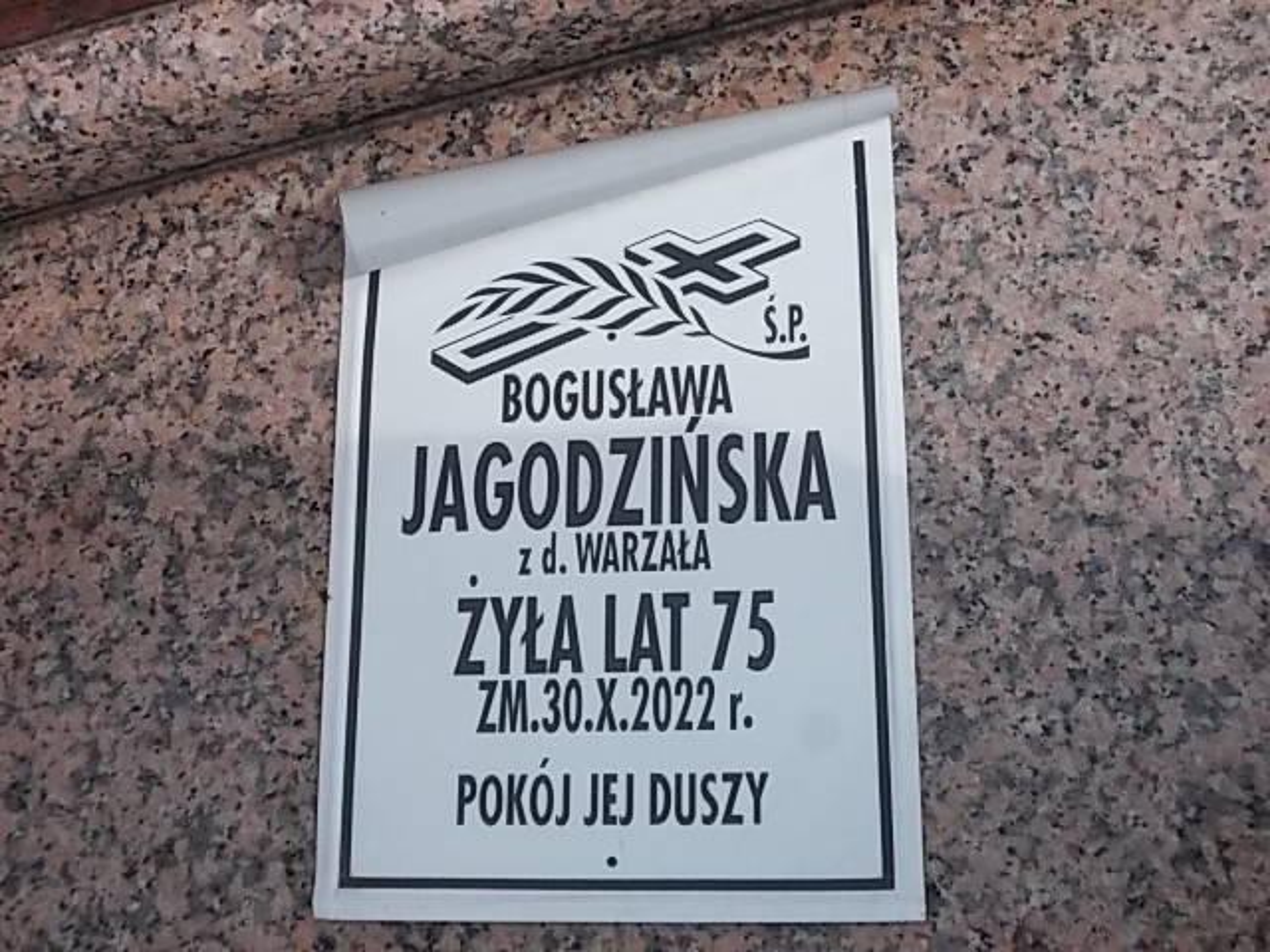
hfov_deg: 37.5
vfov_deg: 28.6
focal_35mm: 51
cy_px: 476
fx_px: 1871
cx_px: 635
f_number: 3.6
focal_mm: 7.2
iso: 80
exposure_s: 1/500
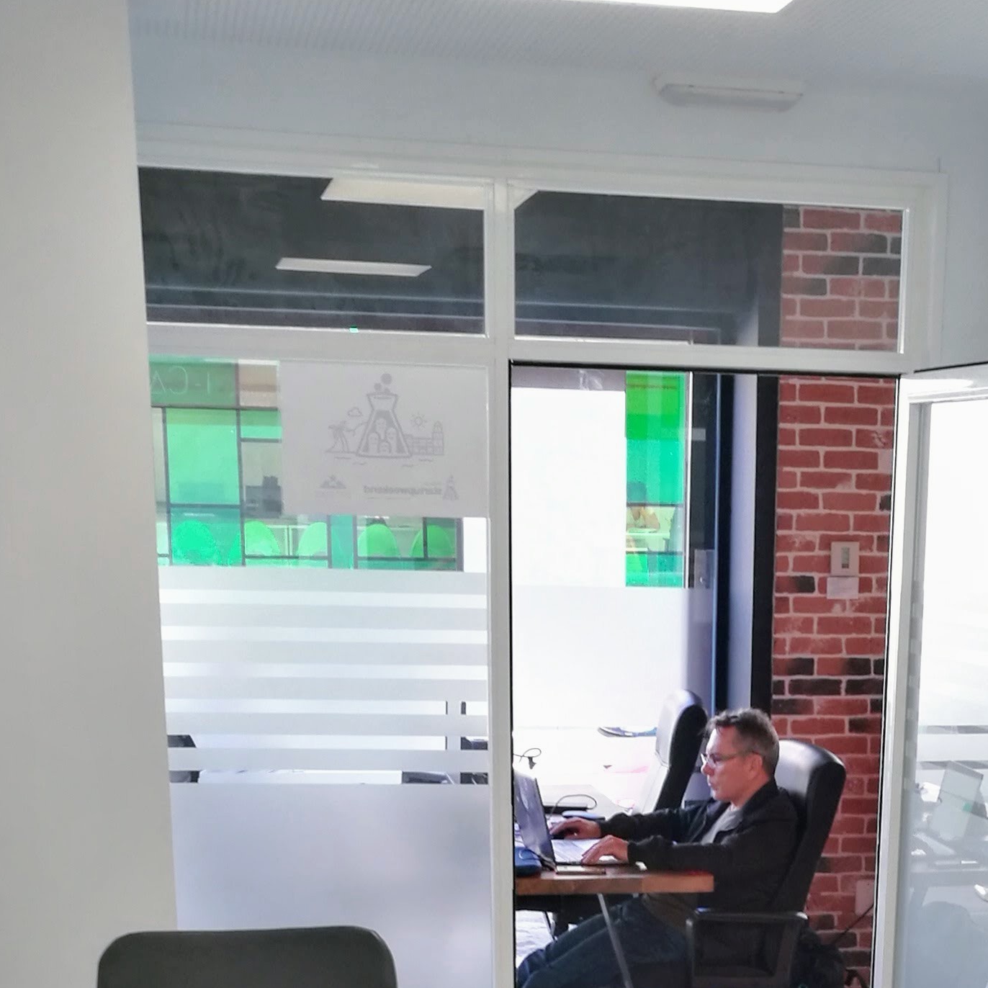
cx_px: 754
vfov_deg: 22.7
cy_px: 1238
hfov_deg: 24.7
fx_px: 2228
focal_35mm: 69
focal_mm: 4.5
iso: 100
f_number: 2.2
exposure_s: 1/50
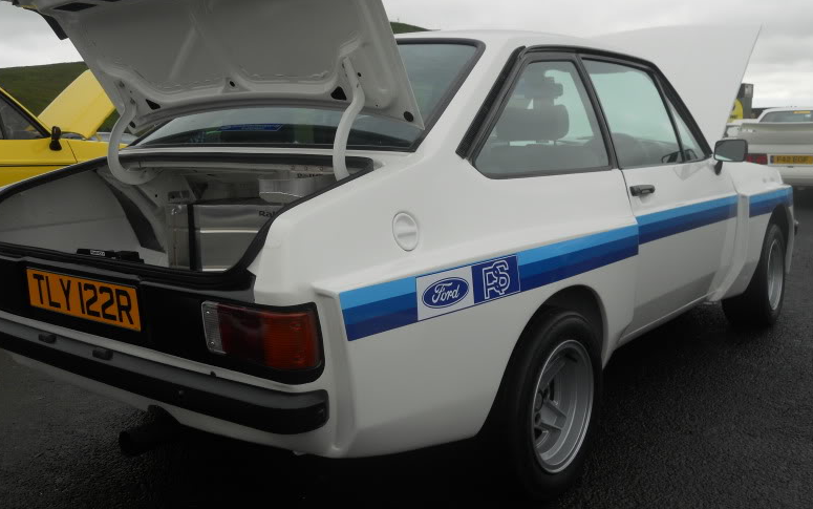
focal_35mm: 35
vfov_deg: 36.3
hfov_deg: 55.3
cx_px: 407
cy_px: 228
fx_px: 776
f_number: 2.8
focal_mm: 5.7
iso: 80
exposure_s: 1/400
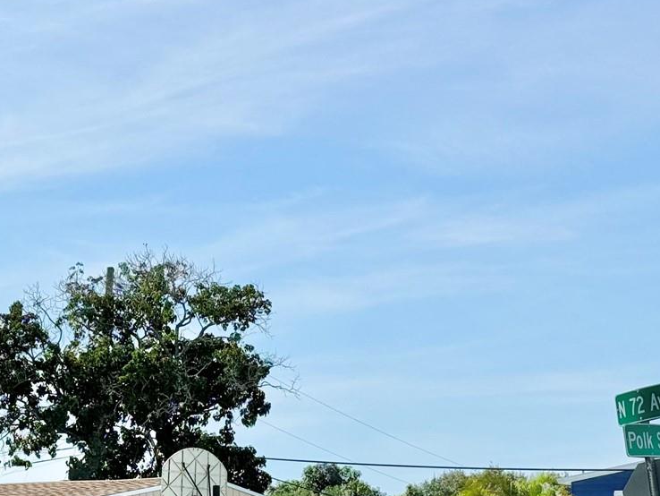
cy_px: 426
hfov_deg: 18.8
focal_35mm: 104
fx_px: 1984
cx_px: 207
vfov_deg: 14.1
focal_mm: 6.86
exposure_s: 1/9009
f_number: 1.78
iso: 64
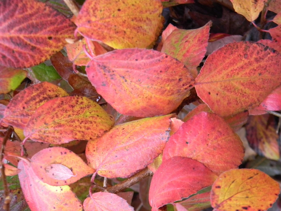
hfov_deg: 24.7
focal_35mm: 79
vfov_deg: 18.7
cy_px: 106
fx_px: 641
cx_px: 140
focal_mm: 19
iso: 400
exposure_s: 1/25.7
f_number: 4.7
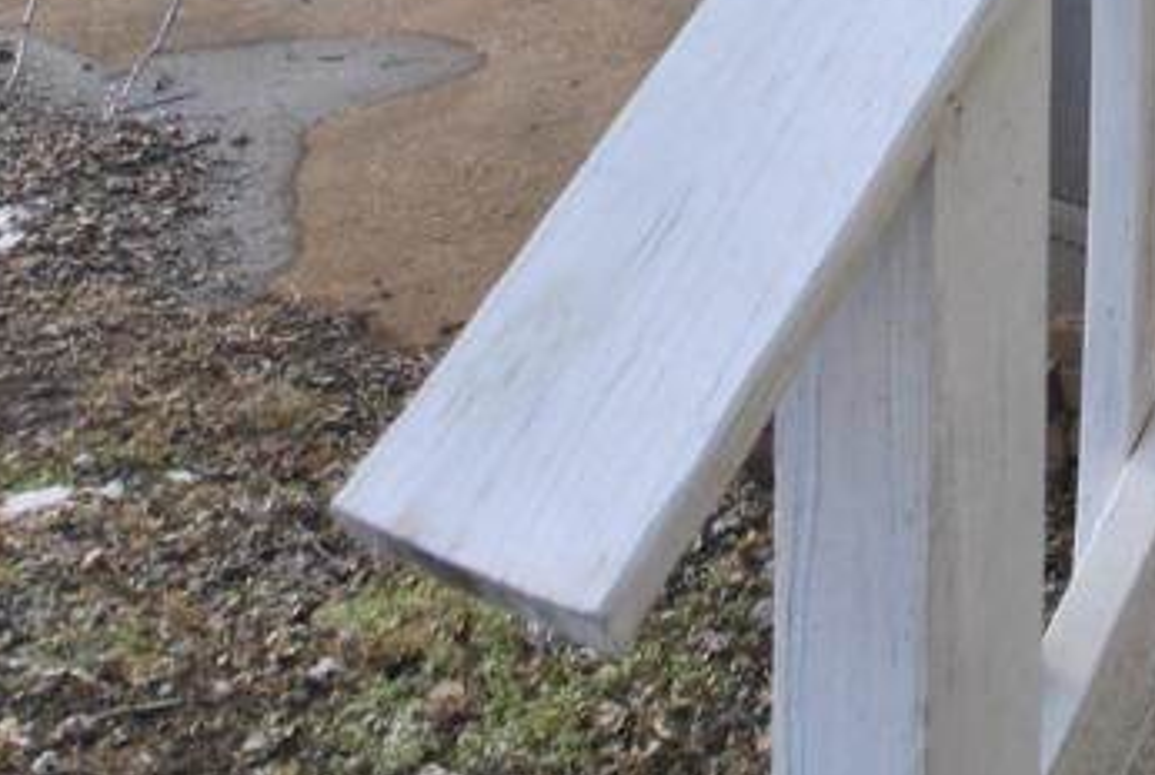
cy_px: -889
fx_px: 2089
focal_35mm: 65
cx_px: 1352
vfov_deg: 15.5
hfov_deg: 27.5
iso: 100
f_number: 6.3
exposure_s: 1/160
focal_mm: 10
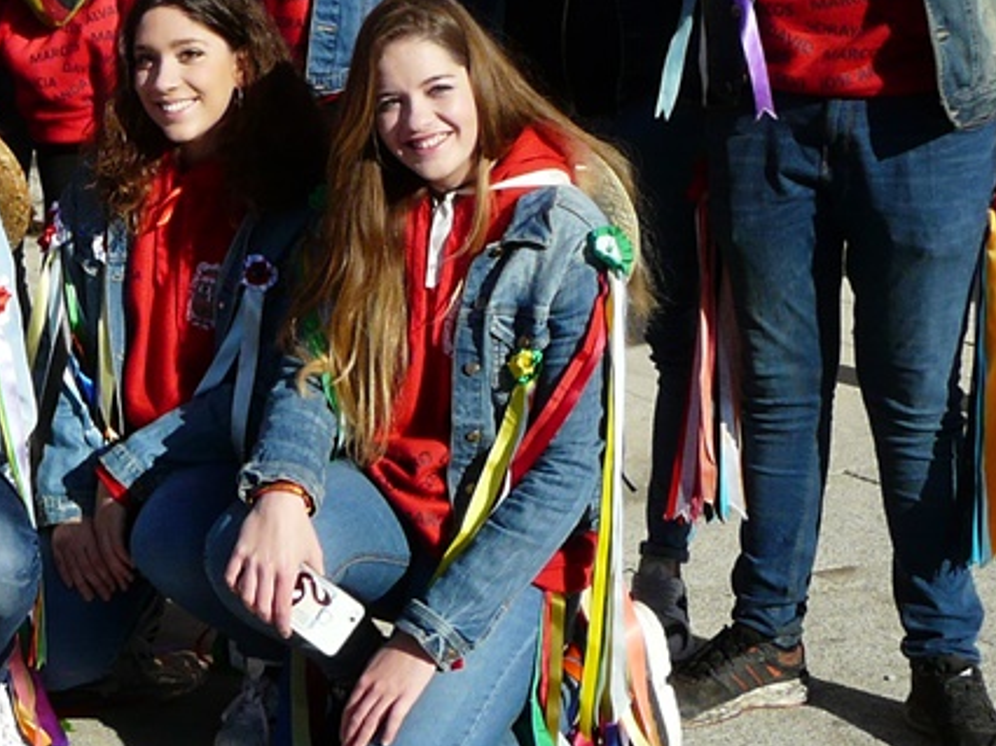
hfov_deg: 19.9
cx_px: 30
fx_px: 2761
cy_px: 69
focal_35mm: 96
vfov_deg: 15.2
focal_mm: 5.6
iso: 100
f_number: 5.6
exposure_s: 1/400
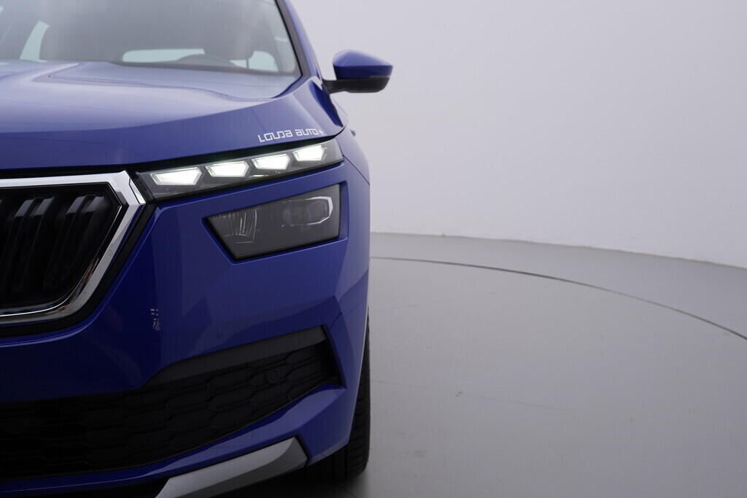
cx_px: 374
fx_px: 747
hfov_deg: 53.1
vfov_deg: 36.9
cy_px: 249
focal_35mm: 36
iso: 125
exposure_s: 1/100
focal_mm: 24
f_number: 4.5
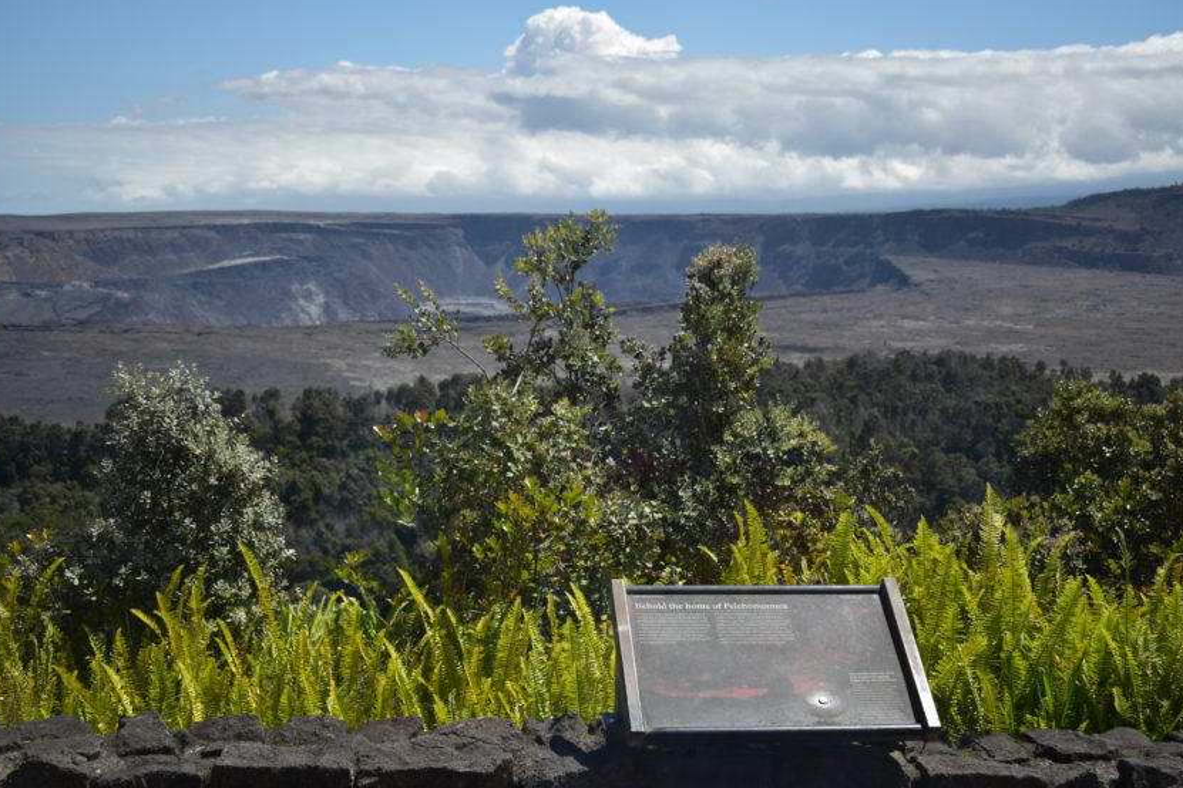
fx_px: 1610
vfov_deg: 27.5
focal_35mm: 49
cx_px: 587
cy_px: 395
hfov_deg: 40.3
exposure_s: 1/800
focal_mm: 32
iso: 100
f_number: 4.5
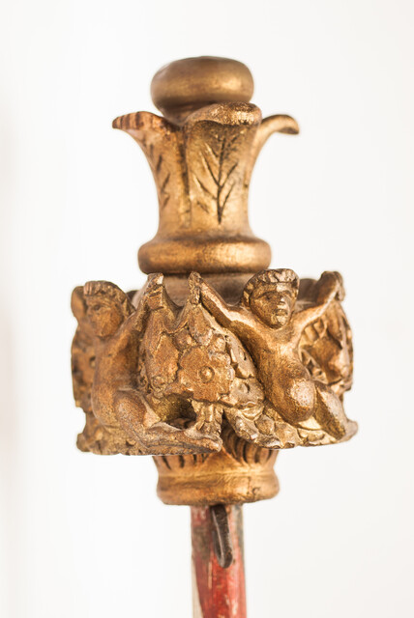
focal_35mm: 90
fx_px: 1549
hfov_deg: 15.2
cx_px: 207
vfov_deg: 22.6
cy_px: 309
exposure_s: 1/8
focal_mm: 60
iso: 100
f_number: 3.2
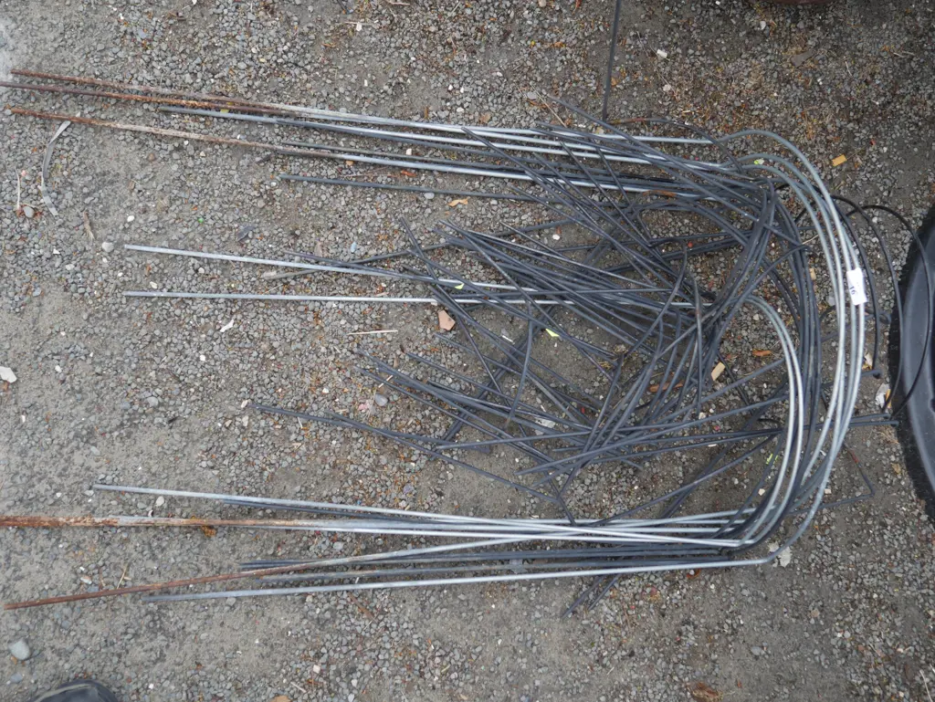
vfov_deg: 39.7
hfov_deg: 51.3
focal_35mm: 36
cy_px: 351
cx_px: 468
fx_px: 973
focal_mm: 18
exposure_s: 1/125
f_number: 4
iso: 200
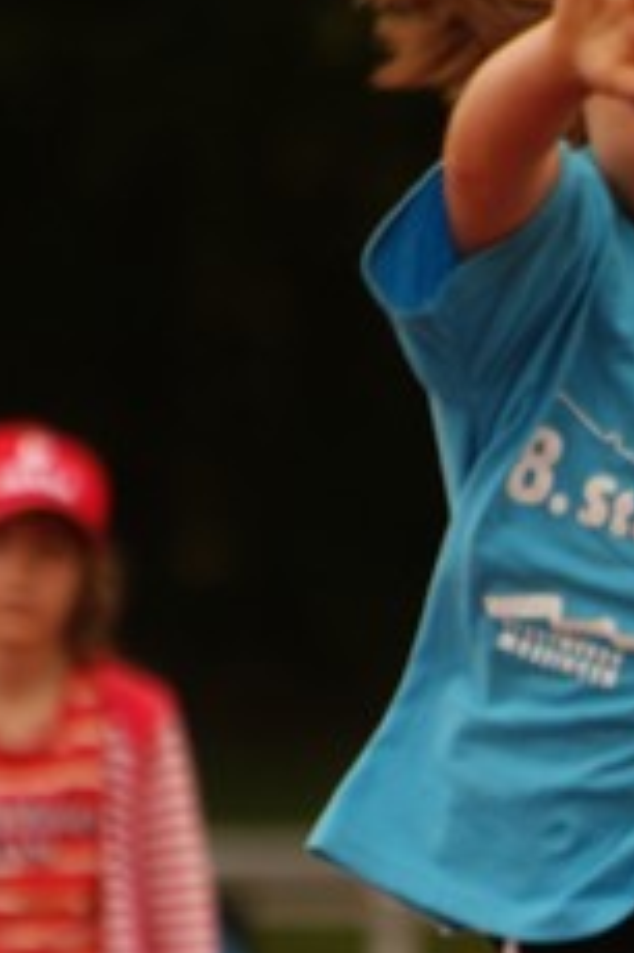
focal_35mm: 1567
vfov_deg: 1.3
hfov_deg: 0.9
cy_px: 862
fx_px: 41454
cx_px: 866
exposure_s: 1/250
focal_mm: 300
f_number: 5.6
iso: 100
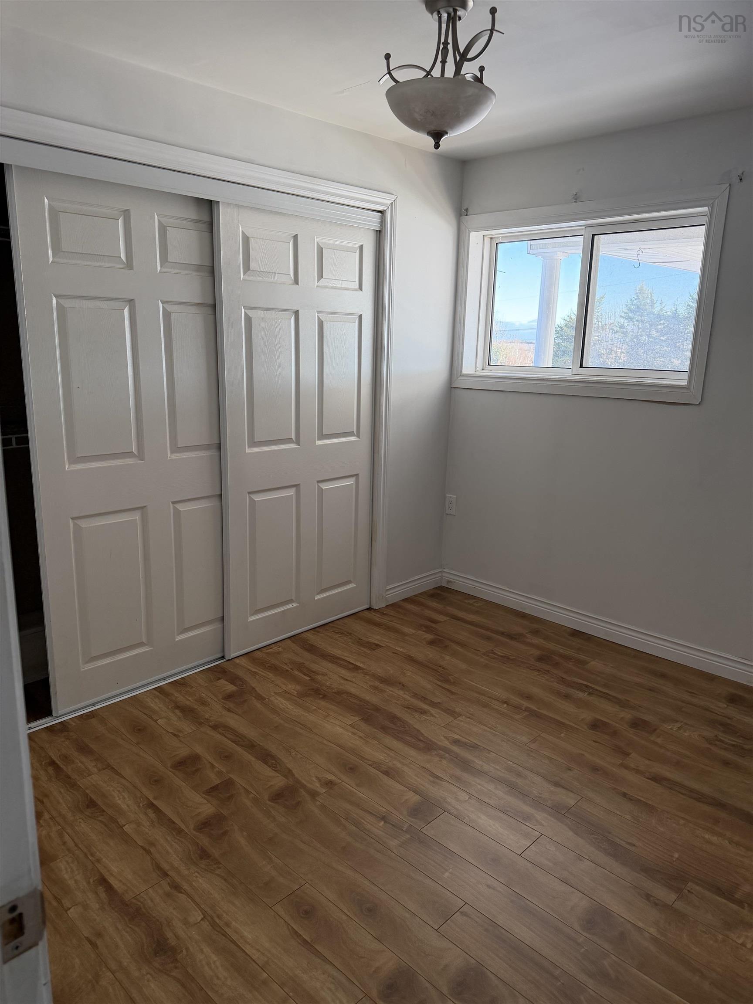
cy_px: 502
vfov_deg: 71.6
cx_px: 376
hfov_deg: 56.8
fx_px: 696
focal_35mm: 24
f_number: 1.78
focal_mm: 6.76
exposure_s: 1/235
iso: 200
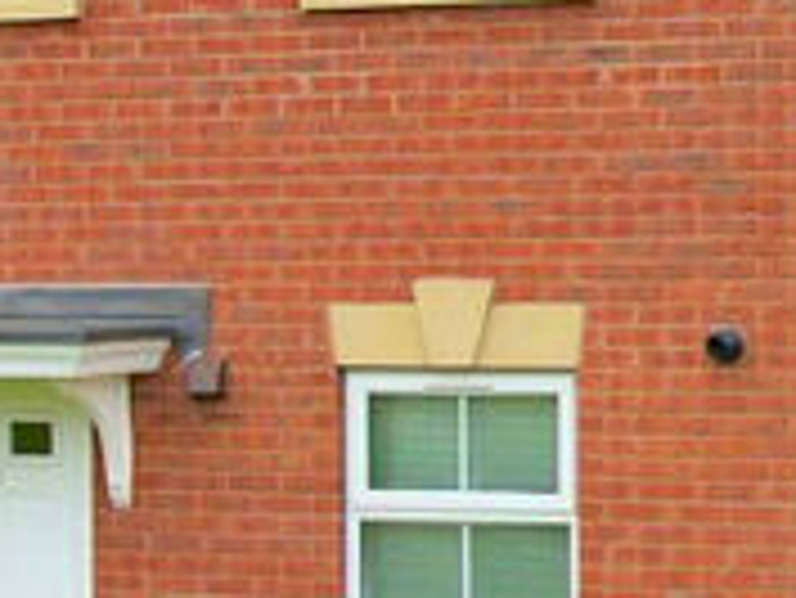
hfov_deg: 13.1
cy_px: 88
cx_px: 594
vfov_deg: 9.9
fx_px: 3452
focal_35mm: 150
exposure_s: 1/192
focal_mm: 7.8
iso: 50
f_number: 2.8
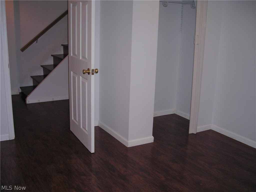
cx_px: 128
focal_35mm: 38
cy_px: 96
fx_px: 281
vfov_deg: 37.7
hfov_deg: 49.0
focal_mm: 6.3
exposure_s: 1/60.1
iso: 50
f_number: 3.2
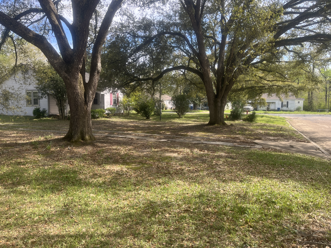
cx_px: 166
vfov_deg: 53.1
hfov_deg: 67.3
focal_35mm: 26
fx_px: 249
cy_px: 124
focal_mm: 5.1
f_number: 1.6
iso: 50
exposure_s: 1/639
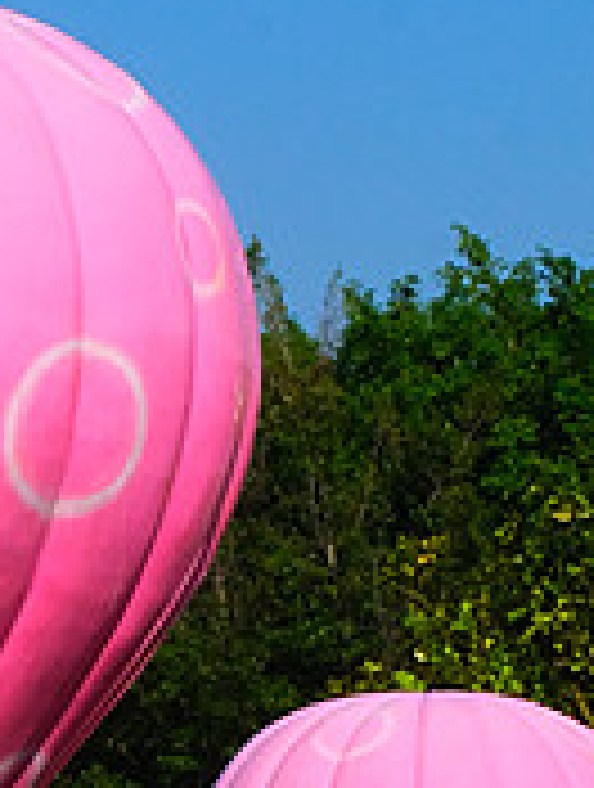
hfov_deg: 5.0
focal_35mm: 298
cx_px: 169
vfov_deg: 6.6
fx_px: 6793
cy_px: 657
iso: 640
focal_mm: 45.4
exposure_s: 1/320
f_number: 22
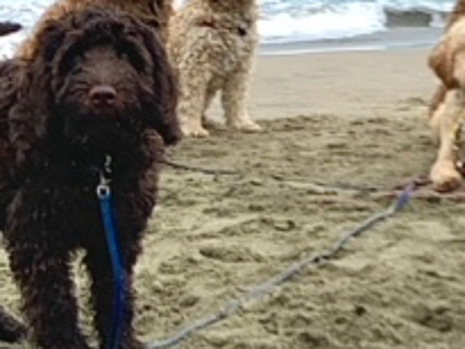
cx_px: 143
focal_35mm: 81
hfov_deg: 24.0
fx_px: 1089
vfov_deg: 16.6
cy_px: -170
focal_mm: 4.25
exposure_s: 1/737
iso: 25
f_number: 1.8
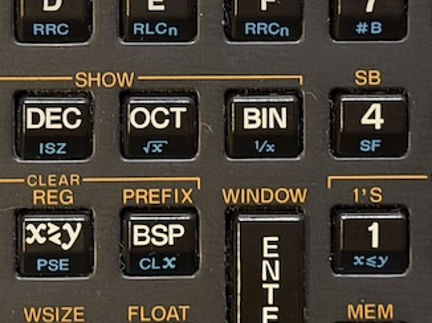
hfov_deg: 13.1
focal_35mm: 151
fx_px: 1883
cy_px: 93
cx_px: 188
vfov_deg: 9.8
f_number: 1.78
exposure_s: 1/38
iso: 400
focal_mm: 6.76
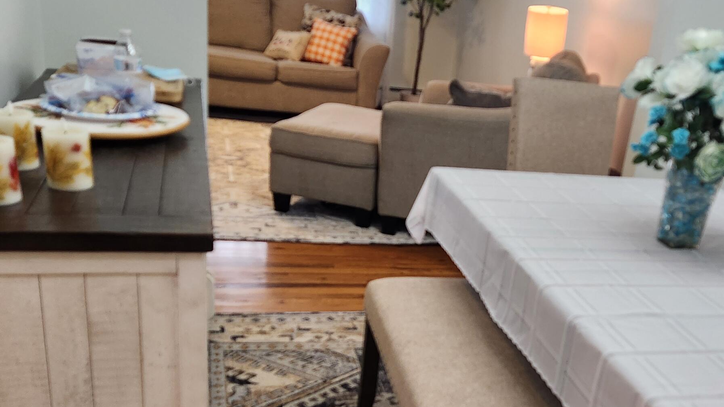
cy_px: 297
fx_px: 806
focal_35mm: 42
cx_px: 477
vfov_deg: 28.0
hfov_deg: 47.6
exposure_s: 1/120
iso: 320
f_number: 1.8
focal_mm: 5.4
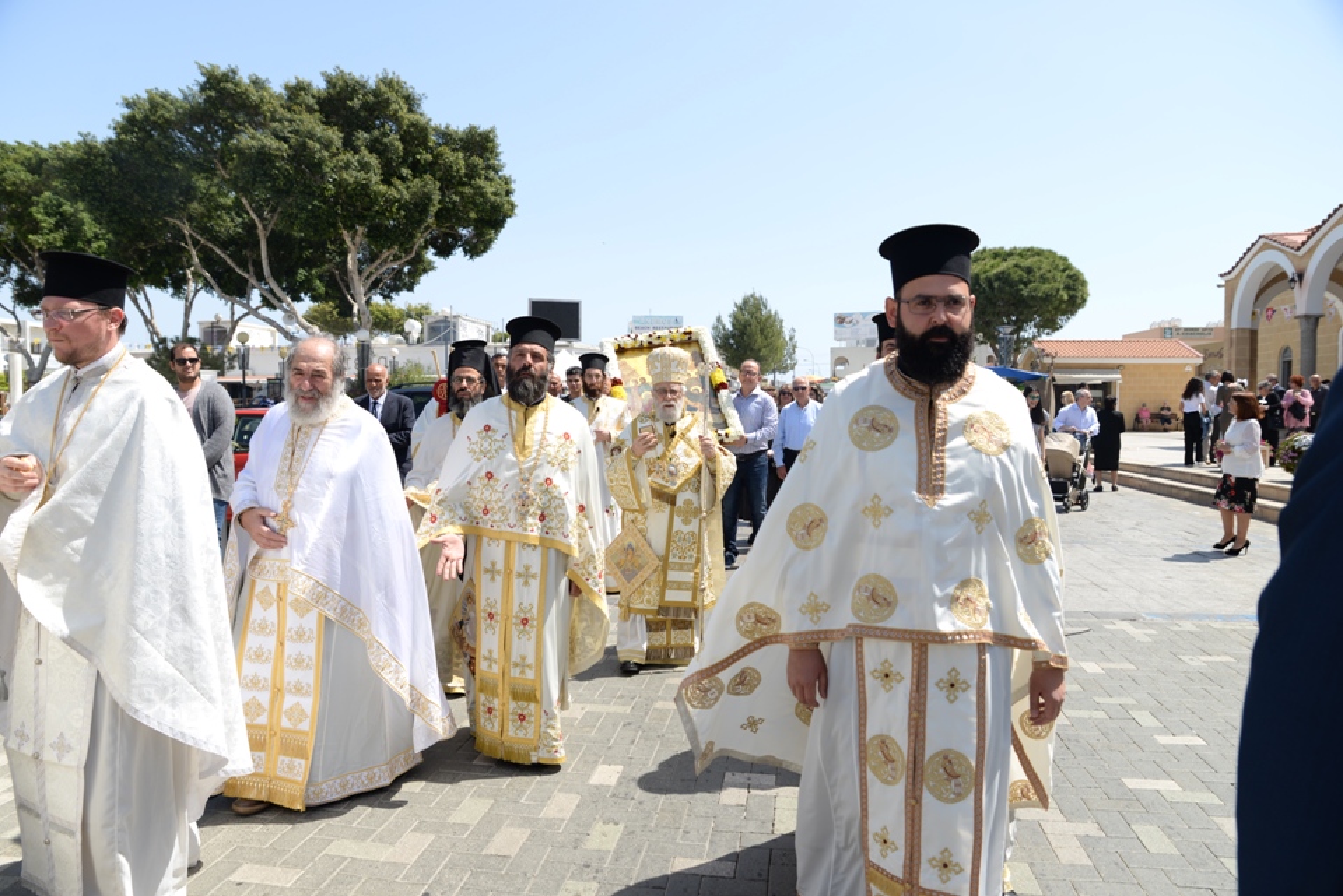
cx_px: 672
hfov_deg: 73.7
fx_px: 896
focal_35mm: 24
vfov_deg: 53.2
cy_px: 448
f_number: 6.3
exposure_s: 1/400
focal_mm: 24
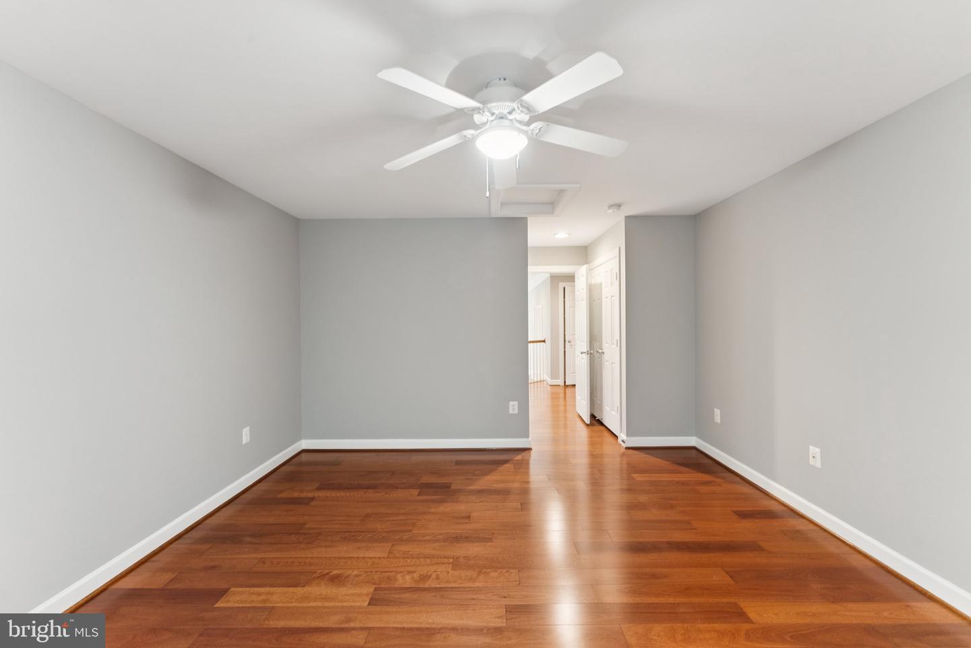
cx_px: 486
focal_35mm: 14
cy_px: 324
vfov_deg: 81.2
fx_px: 378
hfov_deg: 104.2
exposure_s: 1.6
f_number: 9
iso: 250
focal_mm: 14
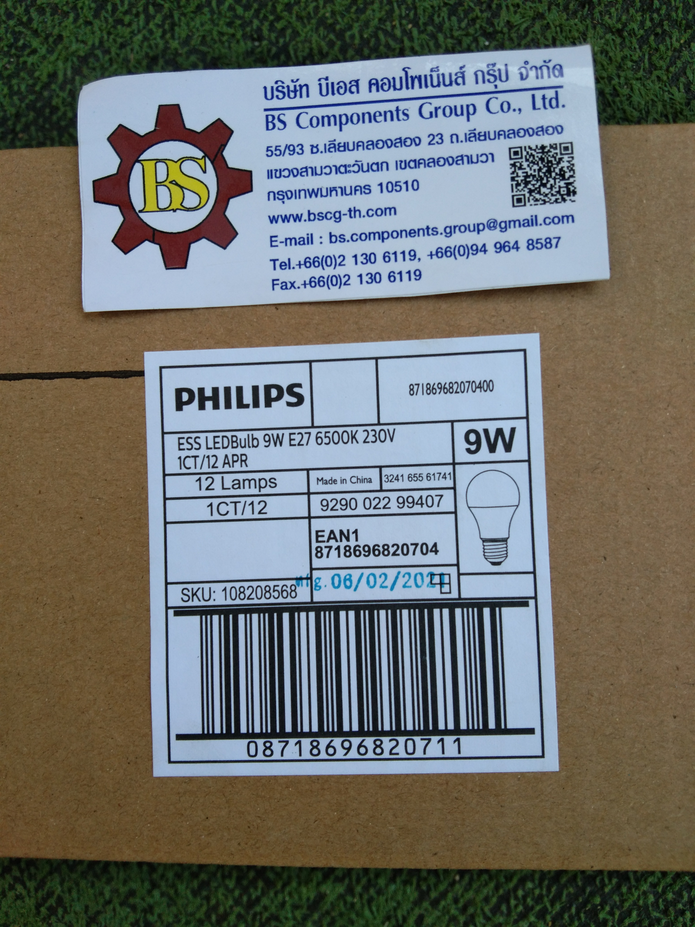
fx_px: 803
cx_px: 348
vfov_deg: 60.0
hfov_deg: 46.8
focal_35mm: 30
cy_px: 464
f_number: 2.2
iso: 79
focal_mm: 3.65
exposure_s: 1/50
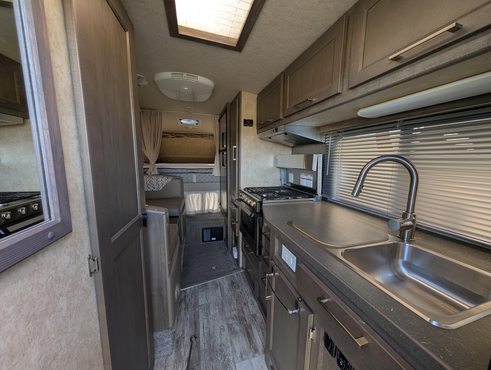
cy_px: 185
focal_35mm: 12
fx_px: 170
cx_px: 246
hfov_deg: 110.5
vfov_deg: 94.6
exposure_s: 1/72.2
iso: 48
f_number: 1.7
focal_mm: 2.02
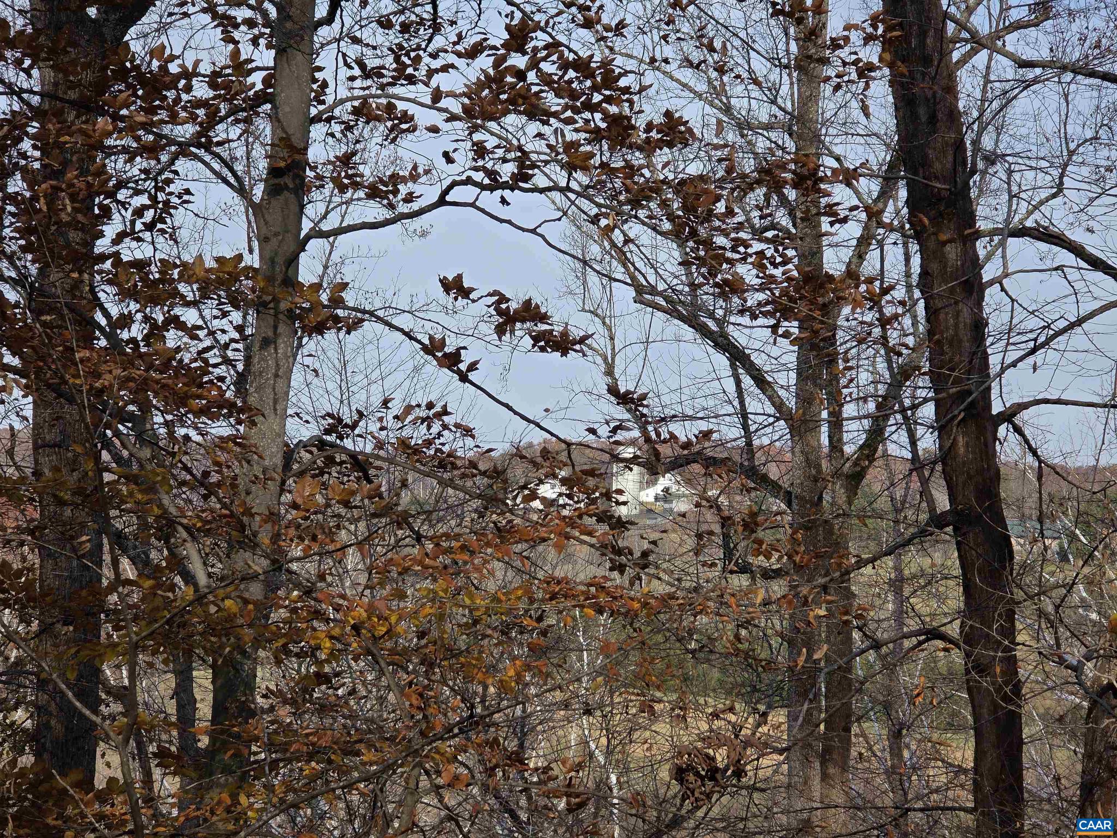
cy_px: 419
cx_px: 558
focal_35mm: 115
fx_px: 3711
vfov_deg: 12.9
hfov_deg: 17.1
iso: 64
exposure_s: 1/914
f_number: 3.4
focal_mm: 18.6
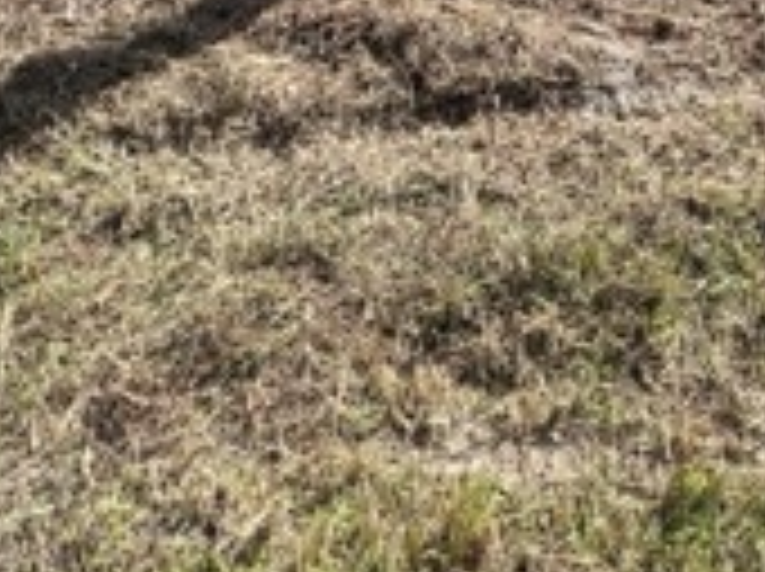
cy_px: -423
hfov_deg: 38.6
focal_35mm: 46
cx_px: 680
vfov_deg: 21.8
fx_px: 1015
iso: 32
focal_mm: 1.57
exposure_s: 1/747
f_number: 1.8
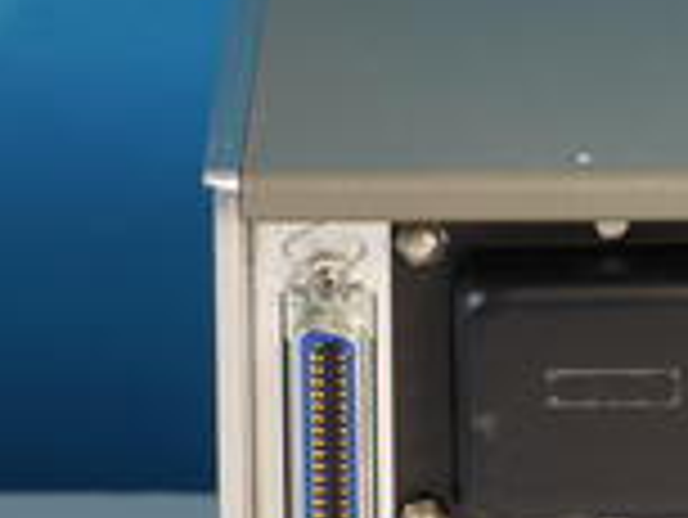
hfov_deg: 4.5
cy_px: 423
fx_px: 8732
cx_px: 522
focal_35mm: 439
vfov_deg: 3.4
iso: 200
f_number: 8
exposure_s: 1/2.5
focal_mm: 84
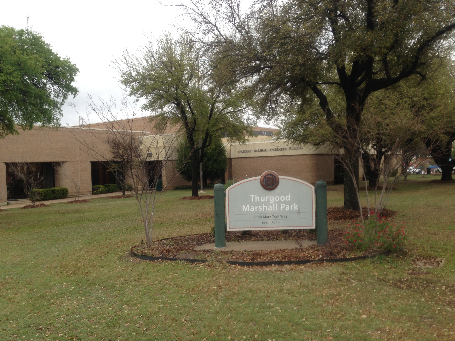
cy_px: 170
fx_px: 434
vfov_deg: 42.9
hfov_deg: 55.4
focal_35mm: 33
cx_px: 228
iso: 50
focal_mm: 4.13
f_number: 2.4
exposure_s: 1/132
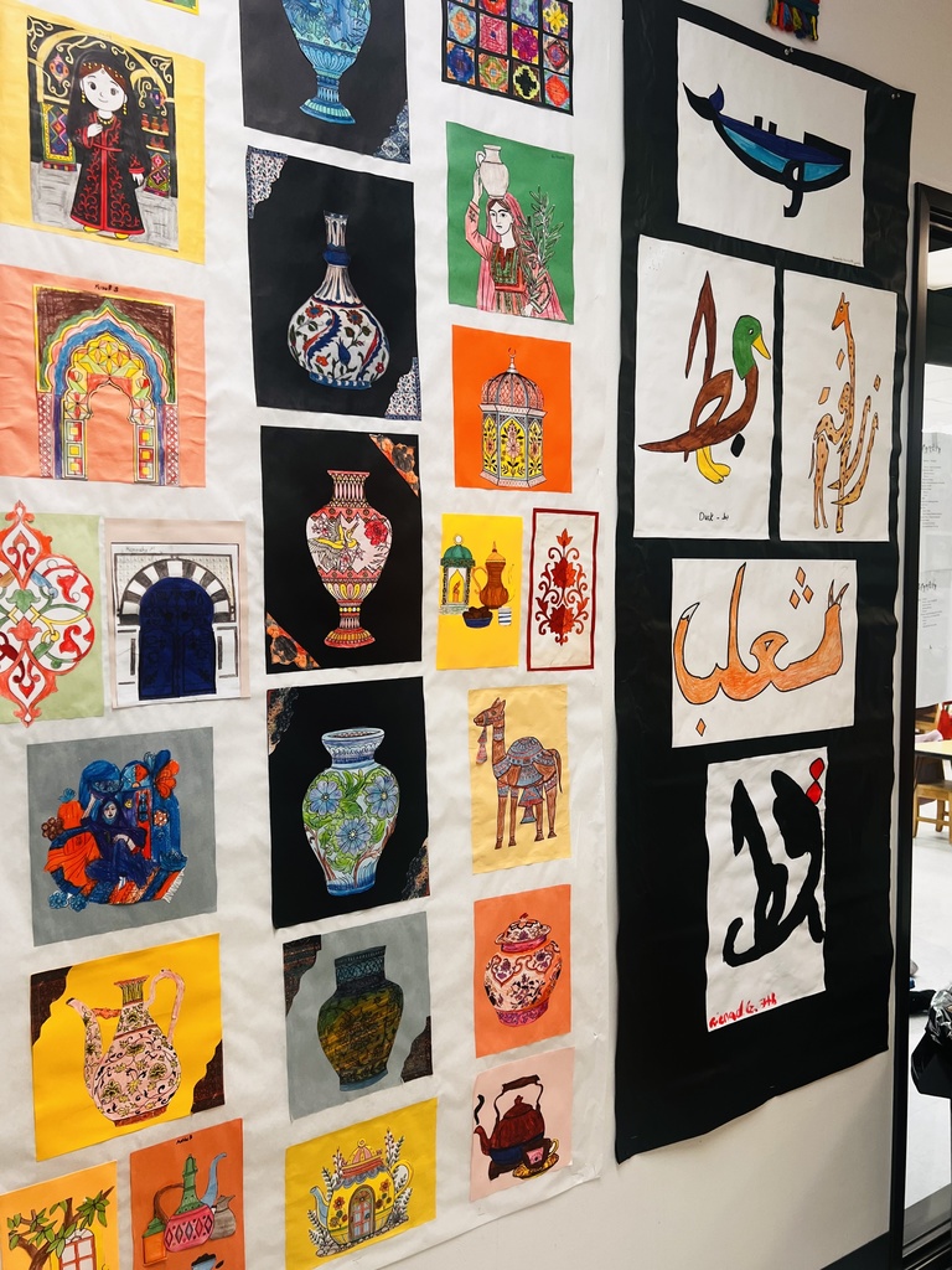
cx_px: 476
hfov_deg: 53.1
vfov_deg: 67.3
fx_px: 953
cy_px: 635
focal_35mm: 26
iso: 64
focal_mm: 5.7
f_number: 1.5
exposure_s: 1/61
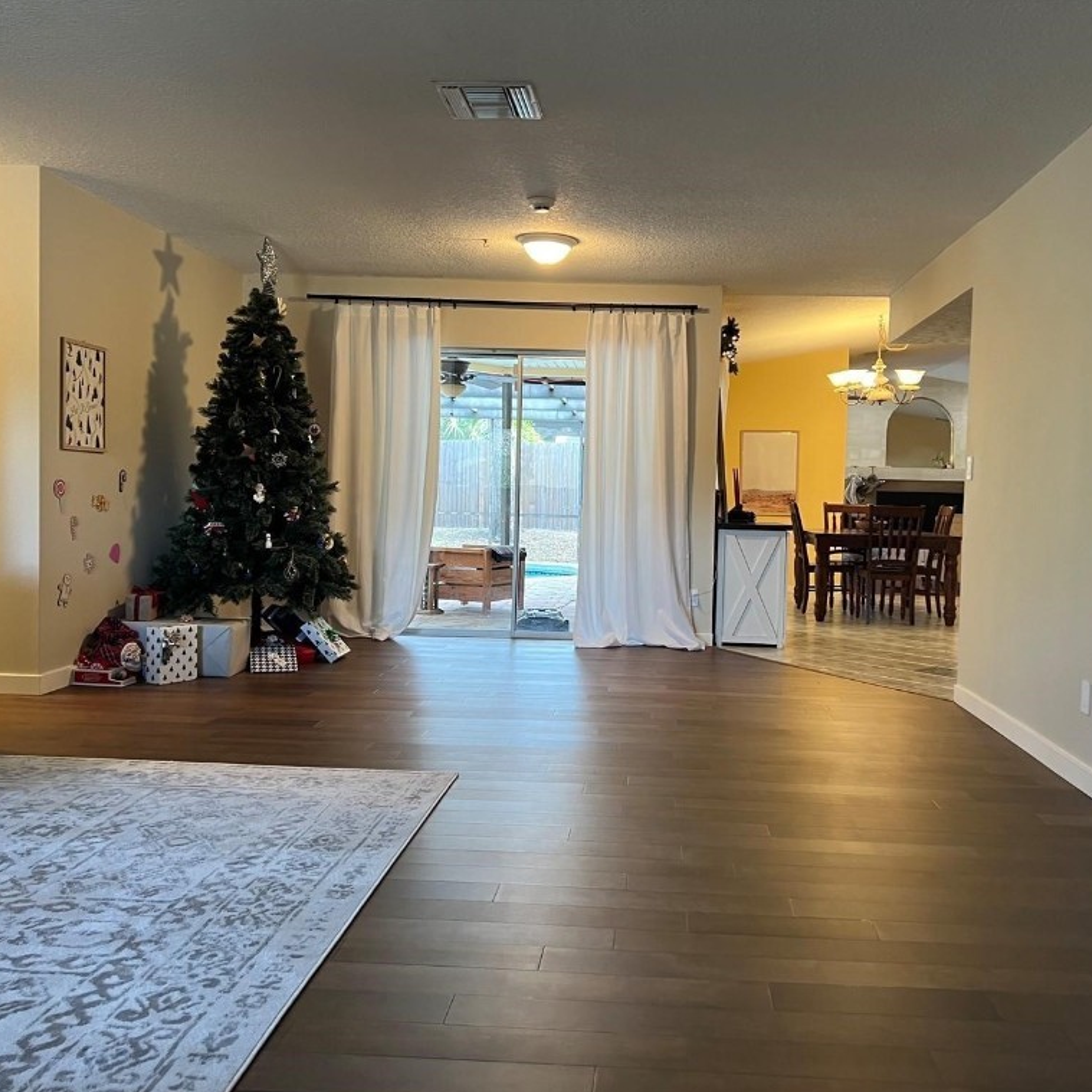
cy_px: 547
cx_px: 629
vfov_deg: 52.5
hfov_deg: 52.3
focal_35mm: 31
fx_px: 1106
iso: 100
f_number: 1.5
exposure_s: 1/60
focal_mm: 5.7
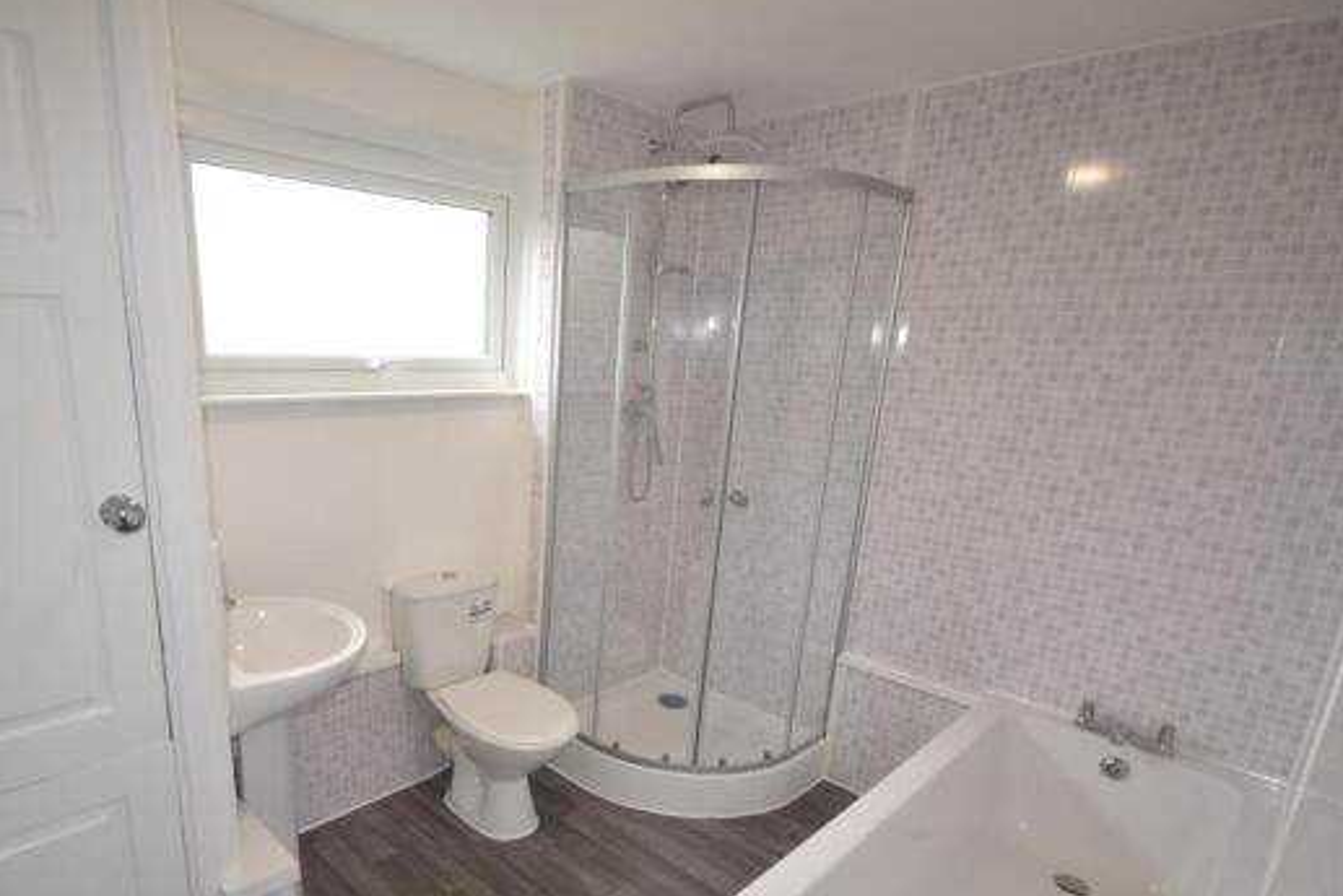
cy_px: 552
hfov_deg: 85.8
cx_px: 536
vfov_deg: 63.8
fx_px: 709
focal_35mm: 19
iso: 400
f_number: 4
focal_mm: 10
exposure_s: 1/100
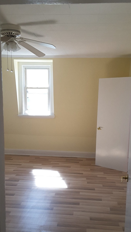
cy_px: 137
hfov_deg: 29.0
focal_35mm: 41
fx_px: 253
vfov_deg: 49.1
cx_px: 70
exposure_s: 1/120
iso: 80
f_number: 1.9
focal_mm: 2.9
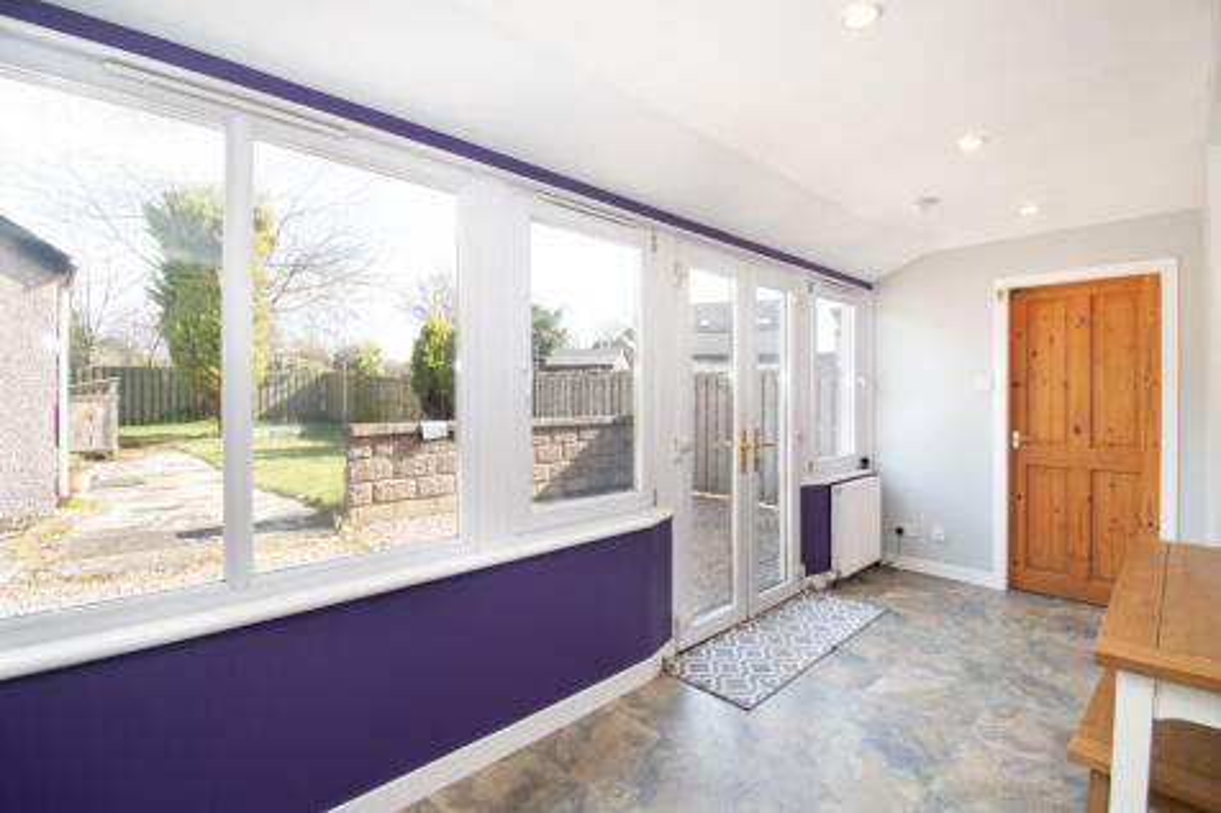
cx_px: 610
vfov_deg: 77.3
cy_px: 406
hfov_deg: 100.4
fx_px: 509
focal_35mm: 15
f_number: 8
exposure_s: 1/15
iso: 250
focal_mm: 10
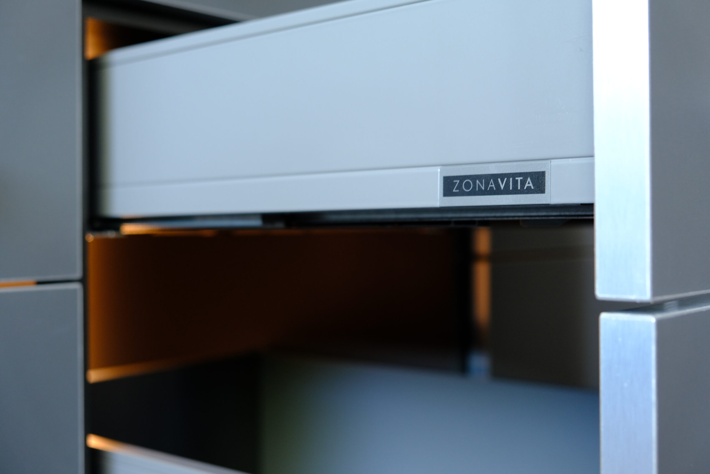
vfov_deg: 29.9
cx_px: 355
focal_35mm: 45
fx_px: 887
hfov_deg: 43.6
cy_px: 237
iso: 500
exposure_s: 1/8.5
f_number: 3.6
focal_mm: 30.2
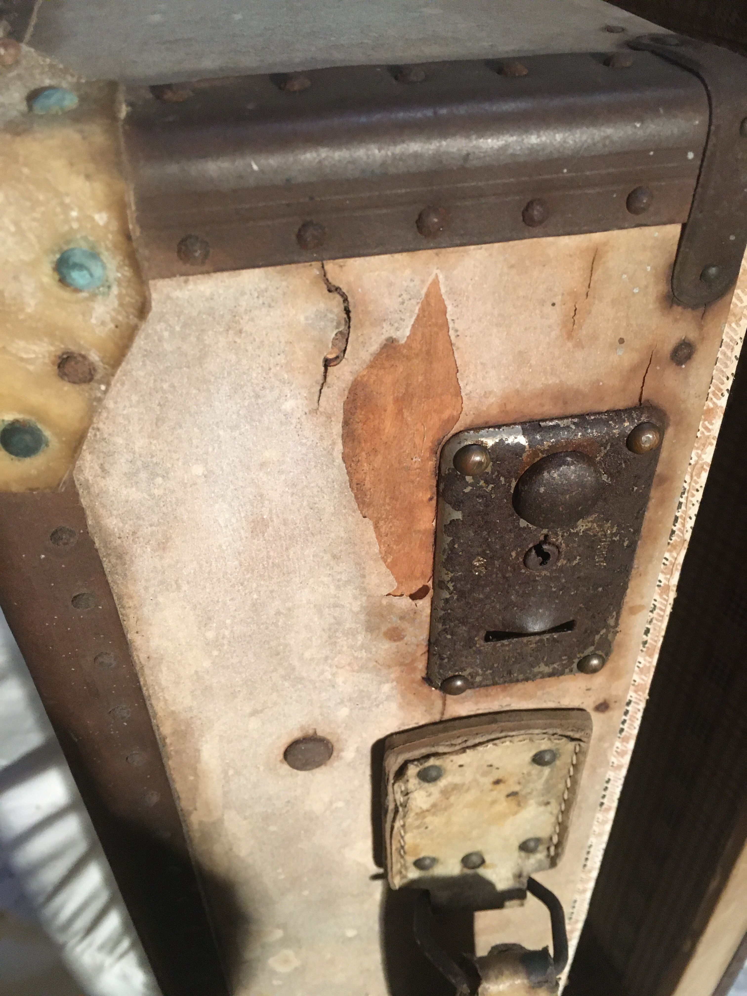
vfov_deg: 61.7
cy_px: 498
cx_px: 374
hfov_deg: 48.2
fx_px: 834
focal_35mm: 29
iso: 200
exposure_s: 1/25
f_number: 2.2
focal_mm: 4.15
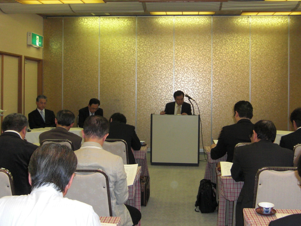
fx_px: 400
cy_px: 94
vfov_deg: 31.5
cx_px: 155
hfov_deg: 41.2
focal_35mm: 46
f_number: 2.7
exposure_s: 1/60
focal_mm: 5.8
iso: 200
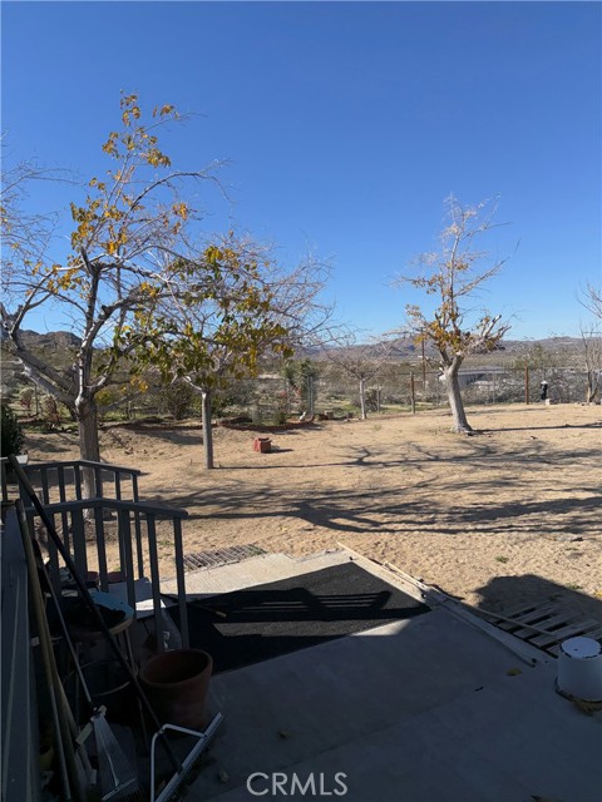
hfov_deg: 56.8
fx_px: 557
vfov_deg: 71.6
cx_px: 301
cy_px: 401
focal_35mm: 24
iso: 50
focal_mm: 6.76
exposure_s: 1/13158
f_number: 1.78
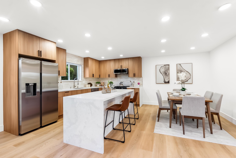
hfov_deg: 96.7
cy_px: 79
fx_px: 105
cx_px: 118
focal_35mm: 16
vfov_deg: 73.8
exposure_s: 1/30
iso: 4000
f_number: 8
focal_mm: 16
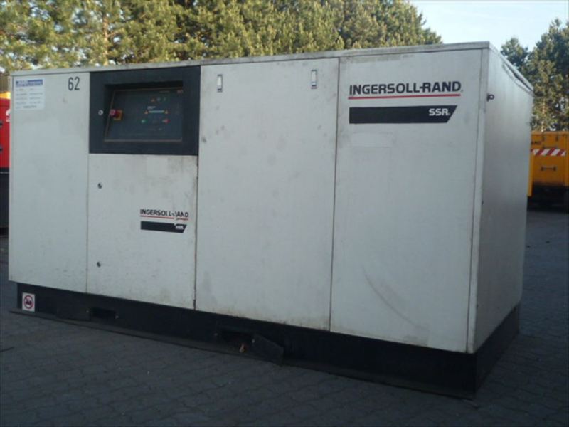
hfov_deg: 49.0
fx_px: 625
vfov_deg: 37.7
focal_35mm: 38
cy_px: 214
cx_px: 284
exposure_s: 1/400
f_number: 2.8
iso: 100
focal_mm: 4.4
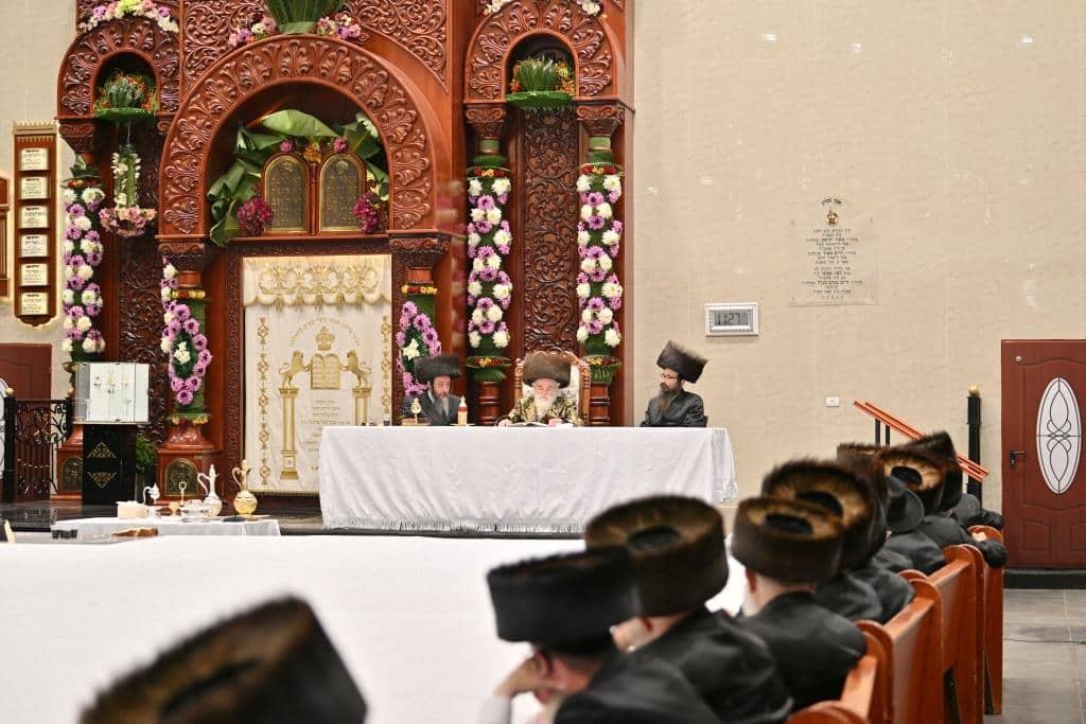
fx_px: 2112
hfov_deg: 28.8
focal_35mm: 70
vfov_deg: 19.5
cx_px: 543
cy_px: 362
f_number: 2.8
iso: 200
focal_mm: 70
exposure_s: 1/250
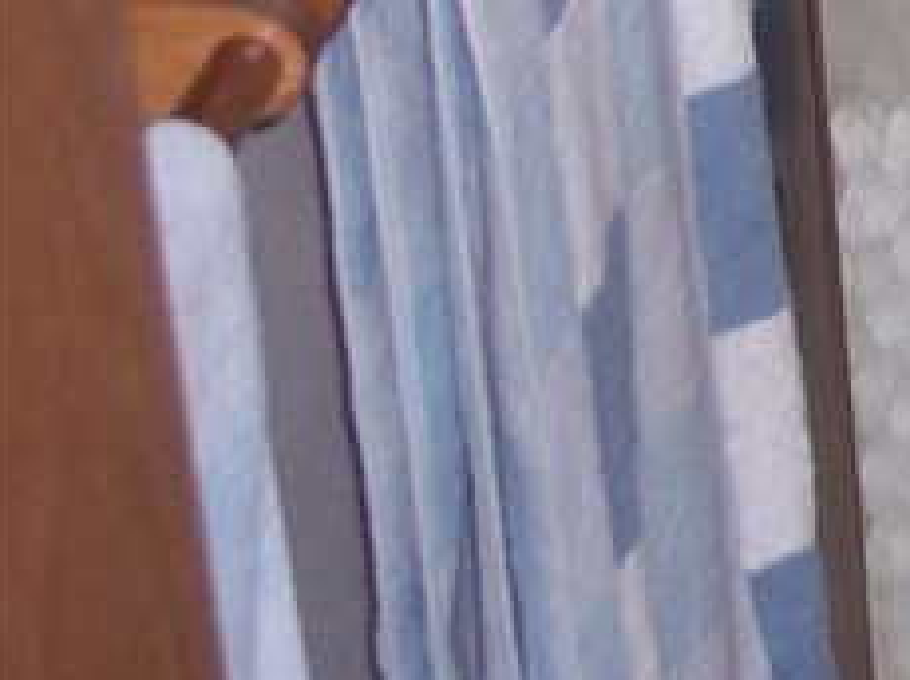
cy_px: -253
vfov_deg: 8.4
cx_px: 2006
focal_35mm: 174
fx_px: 4569
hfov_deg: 10.2
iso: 100
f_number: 2.8
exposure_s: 1/60
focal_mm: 8
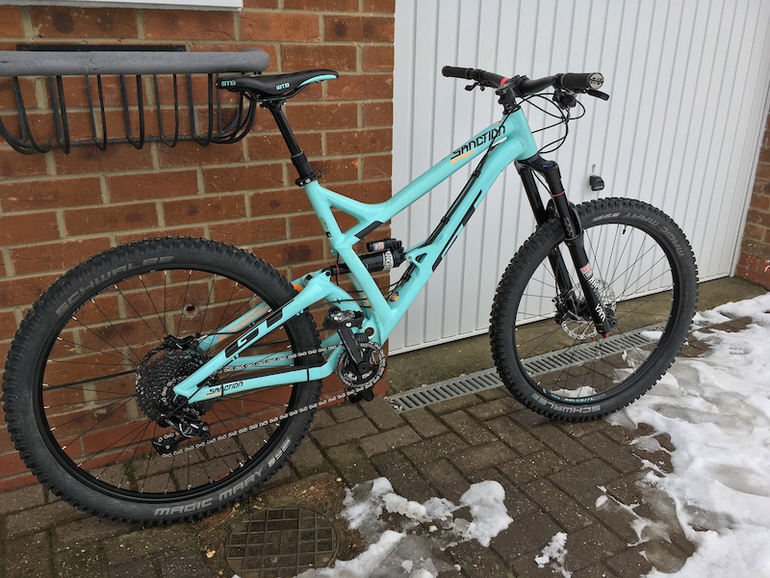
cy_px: 289
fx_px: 645
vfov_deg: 48.2
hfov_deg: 61.7
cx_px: 385
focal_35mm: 29
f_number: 2.2
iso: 25
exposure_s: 1/386
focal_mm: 4.15
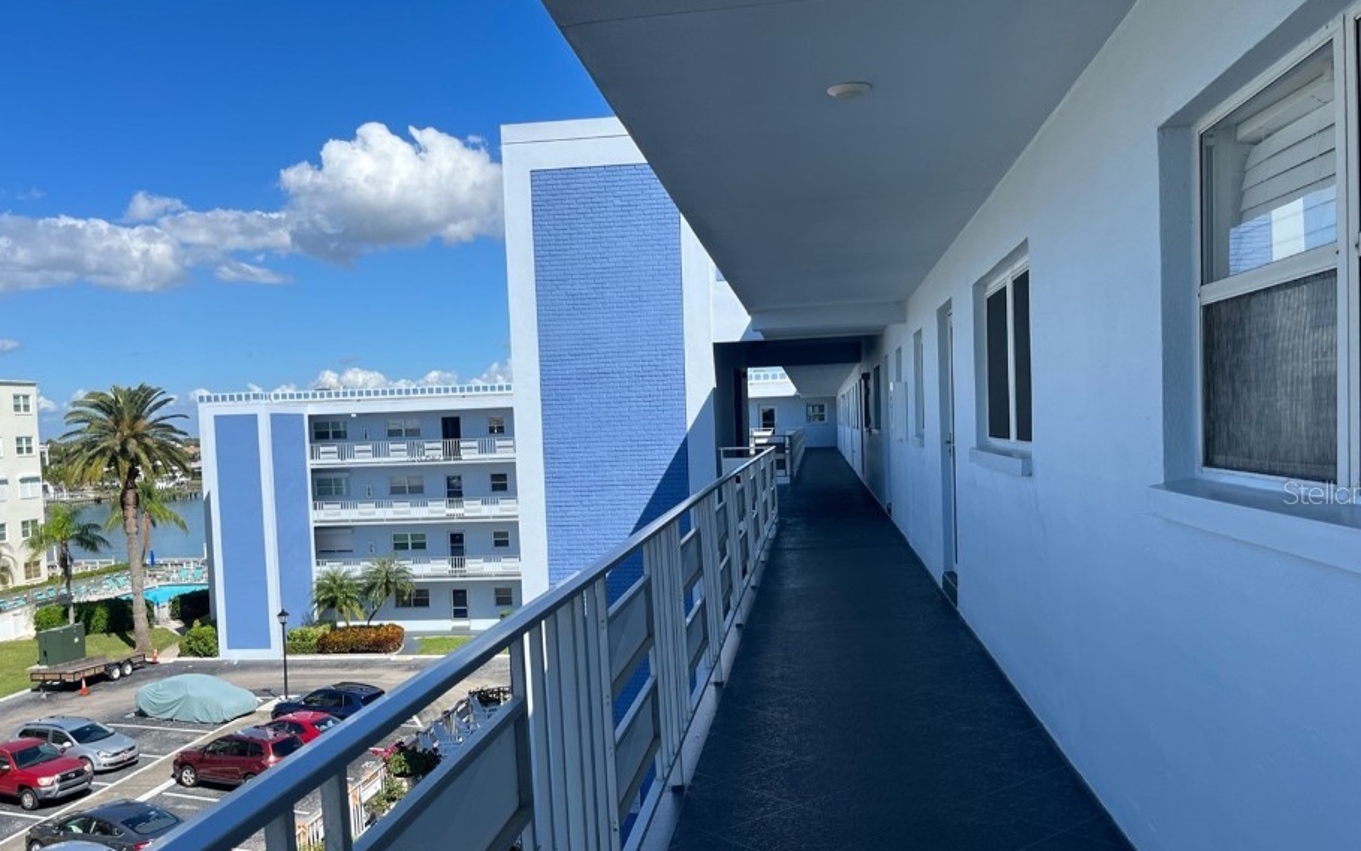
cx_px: 658
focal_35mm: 31
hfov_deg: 61.2
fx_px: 1150
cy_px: 492
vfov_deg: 40.5
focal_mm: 5.1
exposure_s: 1/3876
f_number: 1.6
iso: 50
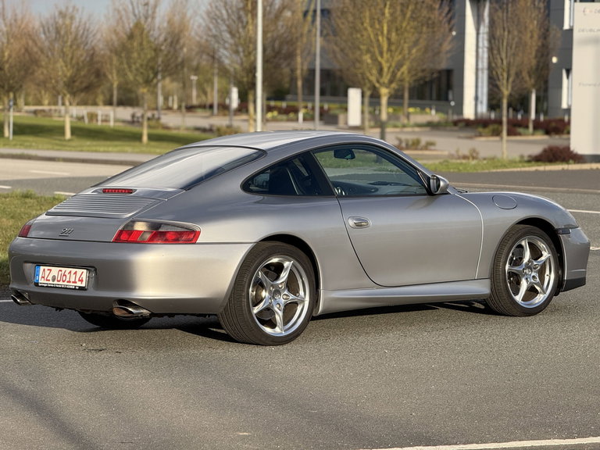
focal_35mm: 120
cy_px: 225
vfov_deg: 12.3
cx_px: 300
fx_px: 2080
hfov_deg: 16.4
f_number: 2.8
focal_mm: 15.66
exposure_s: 1/714
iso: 50
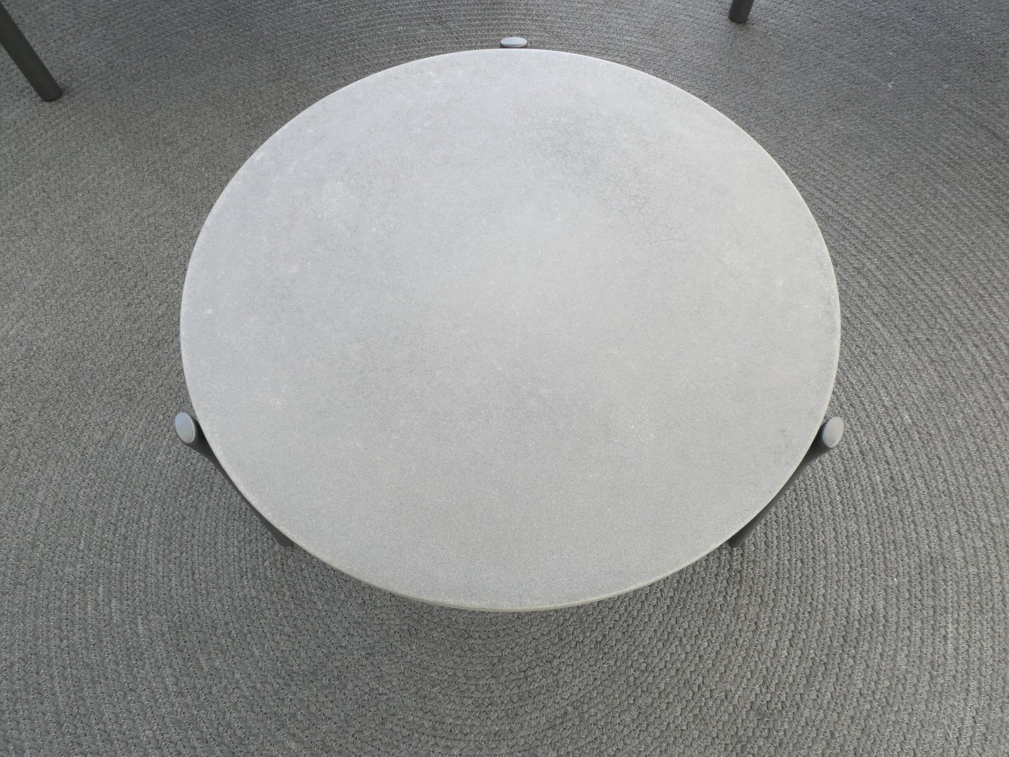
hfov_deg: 71.6
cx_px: 504
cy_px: 378
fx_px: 700
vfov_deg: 56.8
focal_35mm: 24
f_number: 3.3
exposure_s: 1/60
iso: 160
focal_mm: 4.3
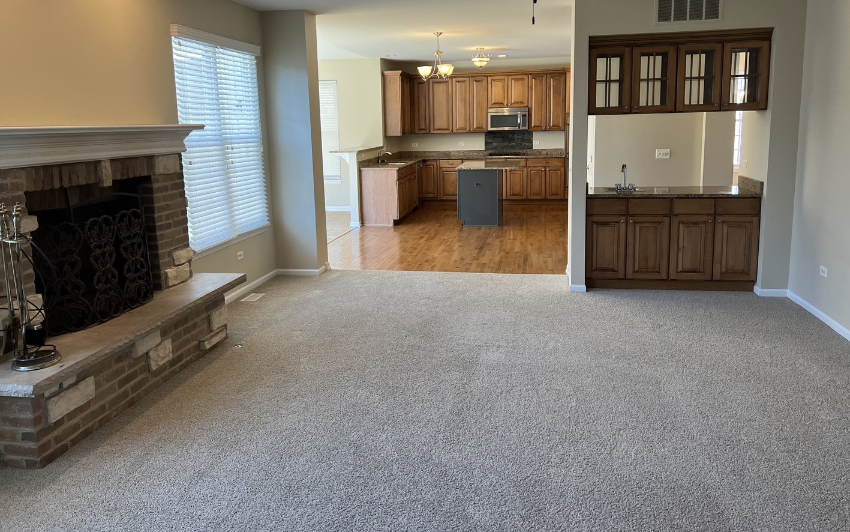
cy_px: 217
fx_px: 649
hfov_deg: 66.5
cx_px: 430
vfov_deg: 44.4
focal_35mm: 28
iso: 80
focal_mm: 5.7
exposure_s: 1/120
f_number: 1.5
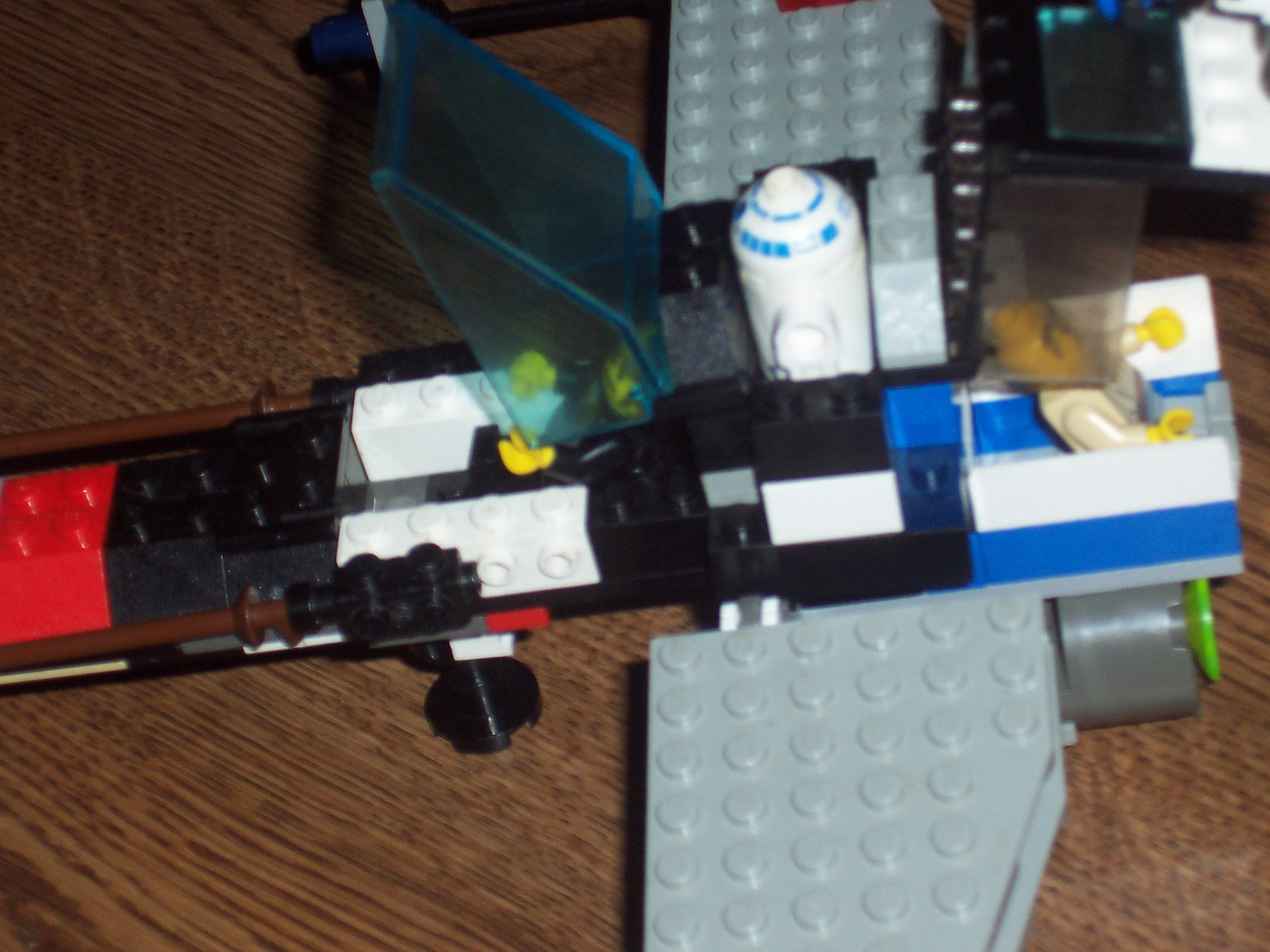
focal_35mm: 111
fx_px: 4072
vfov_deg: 13.3
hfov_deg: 17.7
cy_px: 476
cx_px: 635
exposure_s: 1/90
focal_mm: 16.8
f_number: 4.8
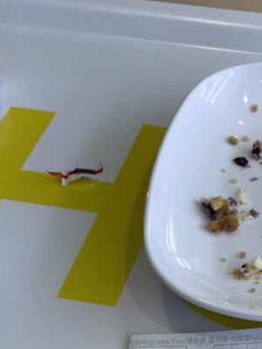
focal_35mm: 66
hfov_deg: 21.4
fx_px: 665
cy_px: 340
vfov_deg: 27.8
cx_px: 272
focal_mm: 4.2
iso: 32
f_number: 1.6
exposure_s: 1/127
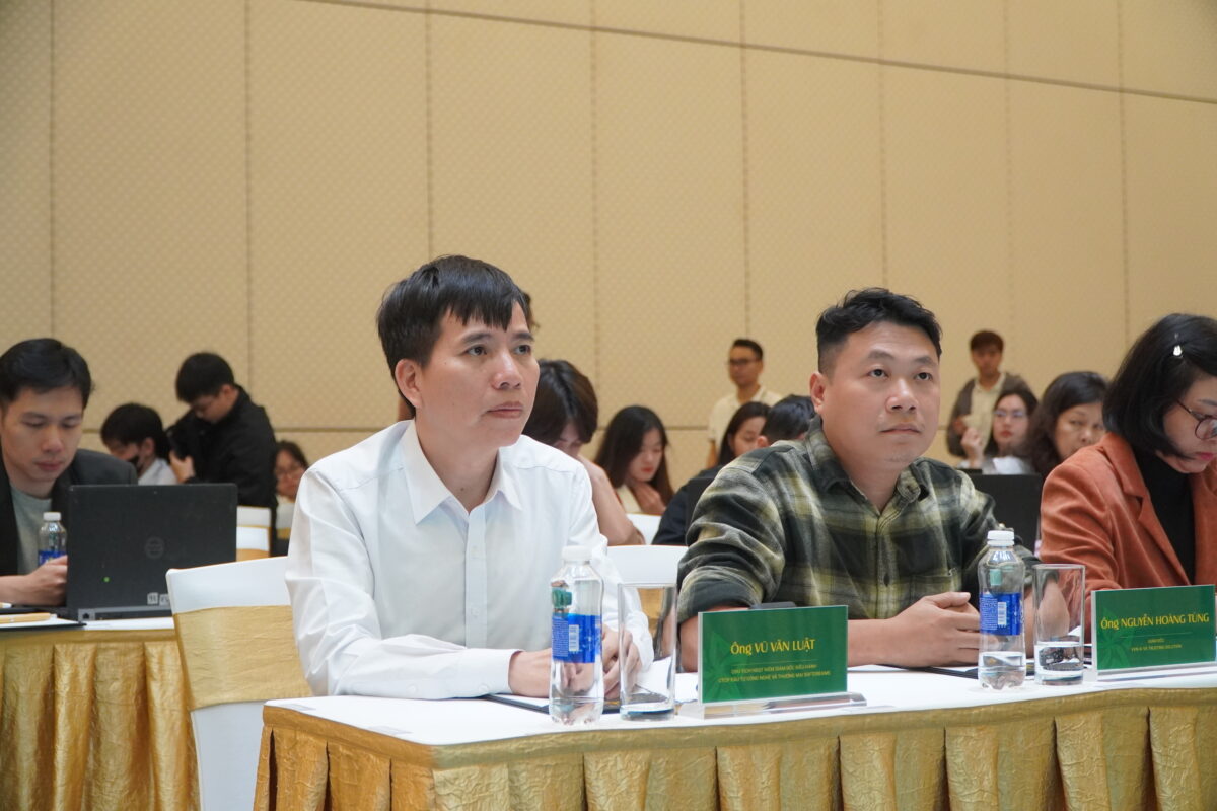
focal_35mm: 57
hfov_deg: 35.1
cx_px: 608
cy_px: 406
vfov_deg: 23.8
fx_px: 1927
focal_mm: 38
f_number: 4
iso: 2500
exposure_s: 1/160
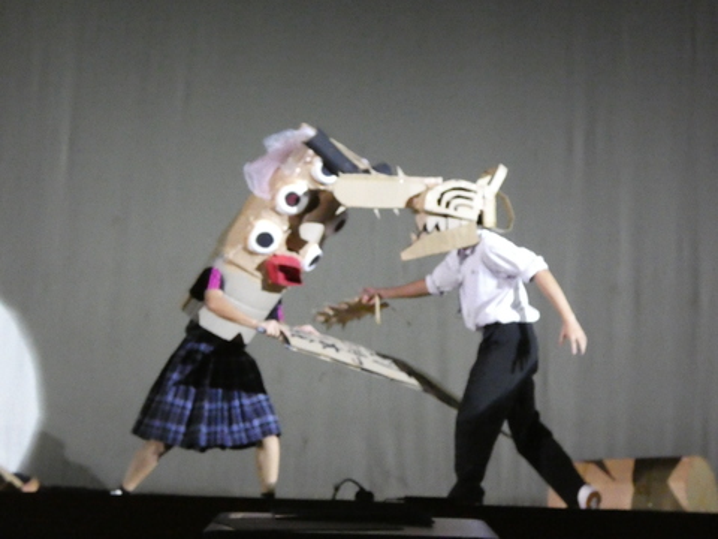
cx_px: 359
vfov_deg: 22.3
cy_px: 270
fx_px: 1369
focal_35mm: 66
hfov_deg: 29.4
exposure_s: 1/125
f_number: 4.2
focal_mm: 11.9
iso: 3200
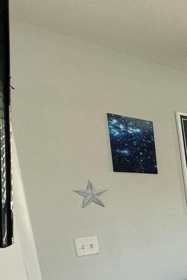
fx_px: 343
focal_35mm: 44
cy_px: 235
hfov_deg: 18.3
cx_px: 385
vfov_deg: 42.0
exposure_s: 1/99
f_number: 2.2
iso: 100
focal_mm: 2.22
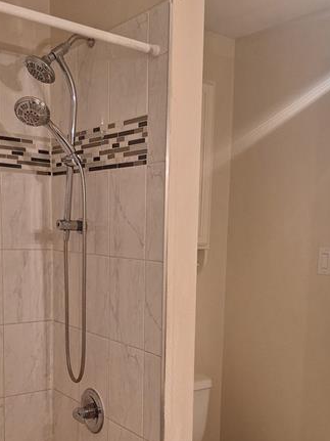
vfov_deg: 45.1
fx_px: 521
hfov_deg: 35.1
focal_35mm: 41
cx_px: 169
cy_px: 292
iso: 200
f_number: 1.8
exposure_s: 1/50
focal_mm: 5.54
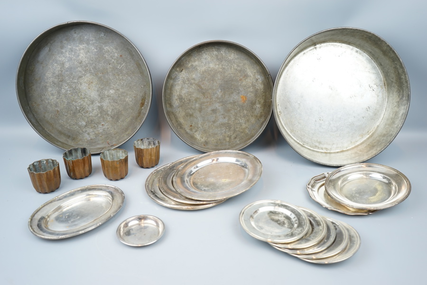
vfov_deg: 41.1
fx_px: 380
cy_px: 142
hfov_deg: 58.7
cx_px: 214
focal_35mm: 32
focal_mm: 32
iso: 160
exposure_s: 1/60
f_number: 4
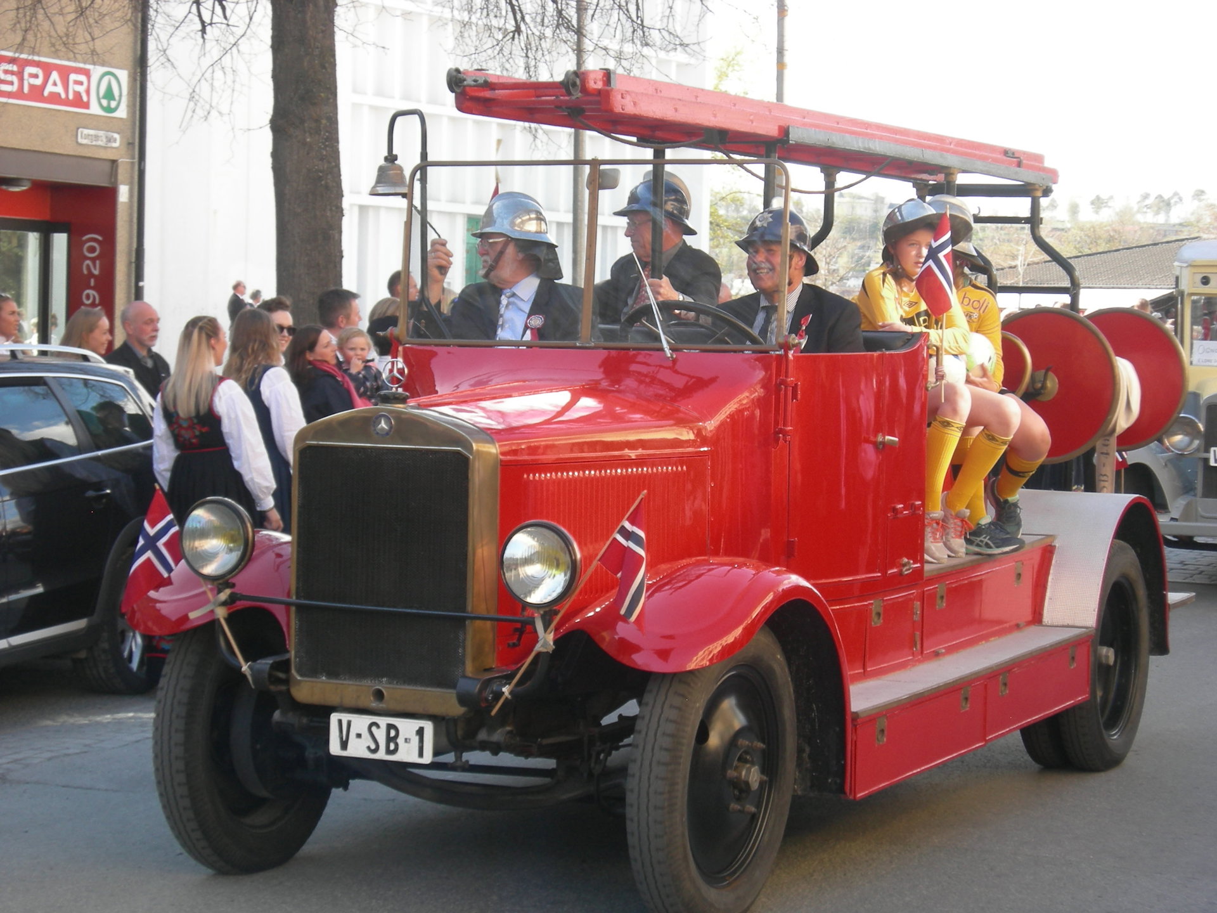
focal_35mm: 85
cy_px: 456
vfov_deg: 17.4
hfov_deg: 23.0
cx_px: 608
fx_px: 2988
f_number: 4.1
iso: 64
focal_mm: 17.7
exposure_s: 1/85.7
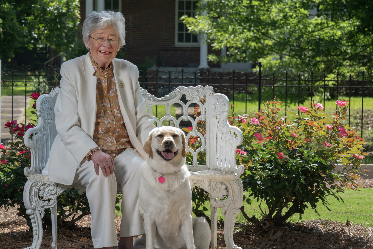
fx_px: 1440
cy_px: 138
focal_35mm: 139
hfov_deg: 14.8
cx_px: 182
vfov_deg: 9.9
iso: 640
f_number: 11
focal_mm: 123
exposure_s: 1/200
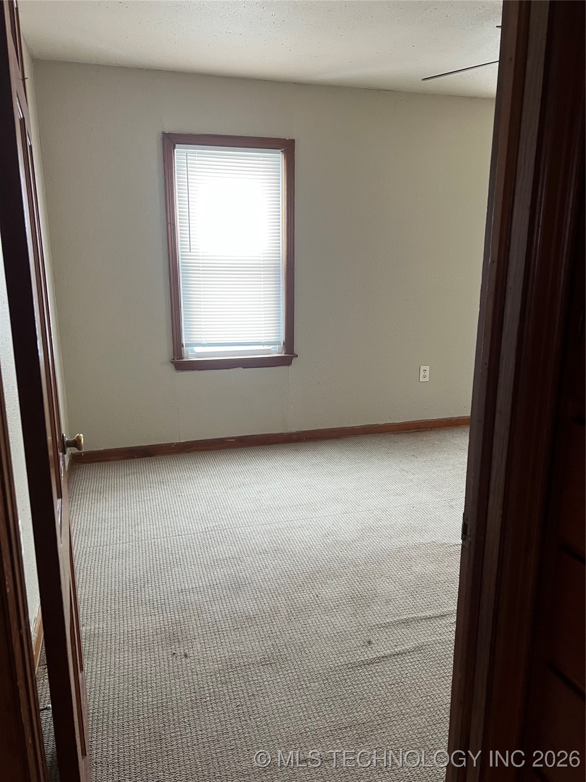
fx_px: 587
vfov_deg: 67.3
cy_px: 391
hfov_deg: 53.1
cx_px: 293
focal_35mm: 26
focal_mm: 5.7
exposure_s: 1/60
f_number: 1.5
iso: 250
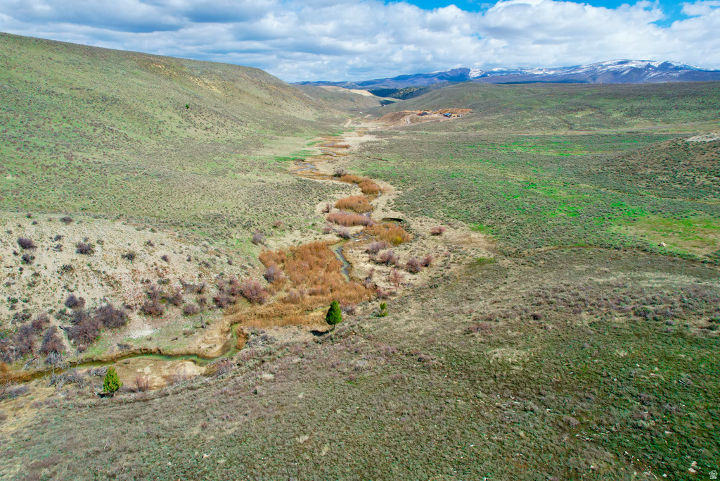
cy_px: 240
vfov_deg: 57.2
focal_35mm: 22
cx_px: 360
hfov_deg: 78.6
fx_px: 440
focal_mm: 8.38
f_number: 2.8
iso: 130
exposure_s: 1/2500
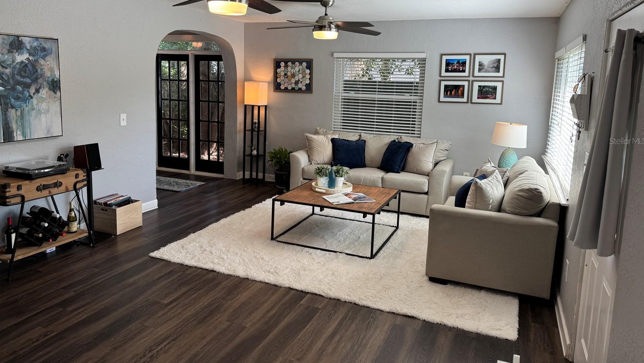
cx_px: 316
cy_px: 141
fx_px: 461
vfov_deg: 42.7
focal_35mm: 27
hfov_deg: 69.8
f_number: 1.78
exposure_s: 1/120
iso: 80
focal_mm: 6.76
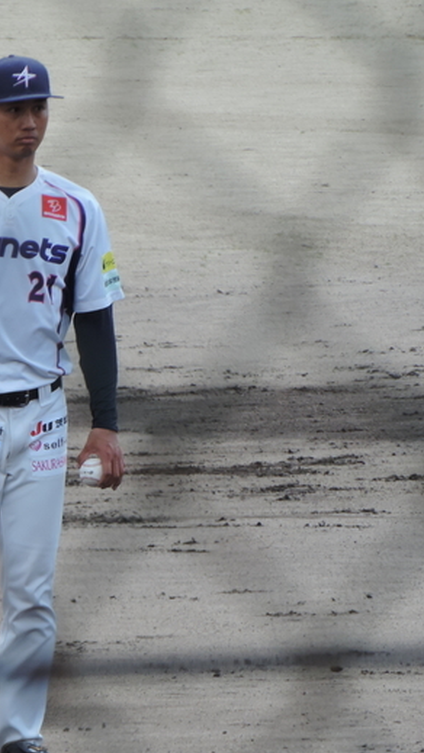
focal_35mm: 790
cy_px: 429
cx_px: -15
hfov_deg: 1.5
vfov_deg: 2.7
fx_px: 15787
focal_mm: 83.8
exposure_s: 1/250
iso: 110
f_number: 4.9
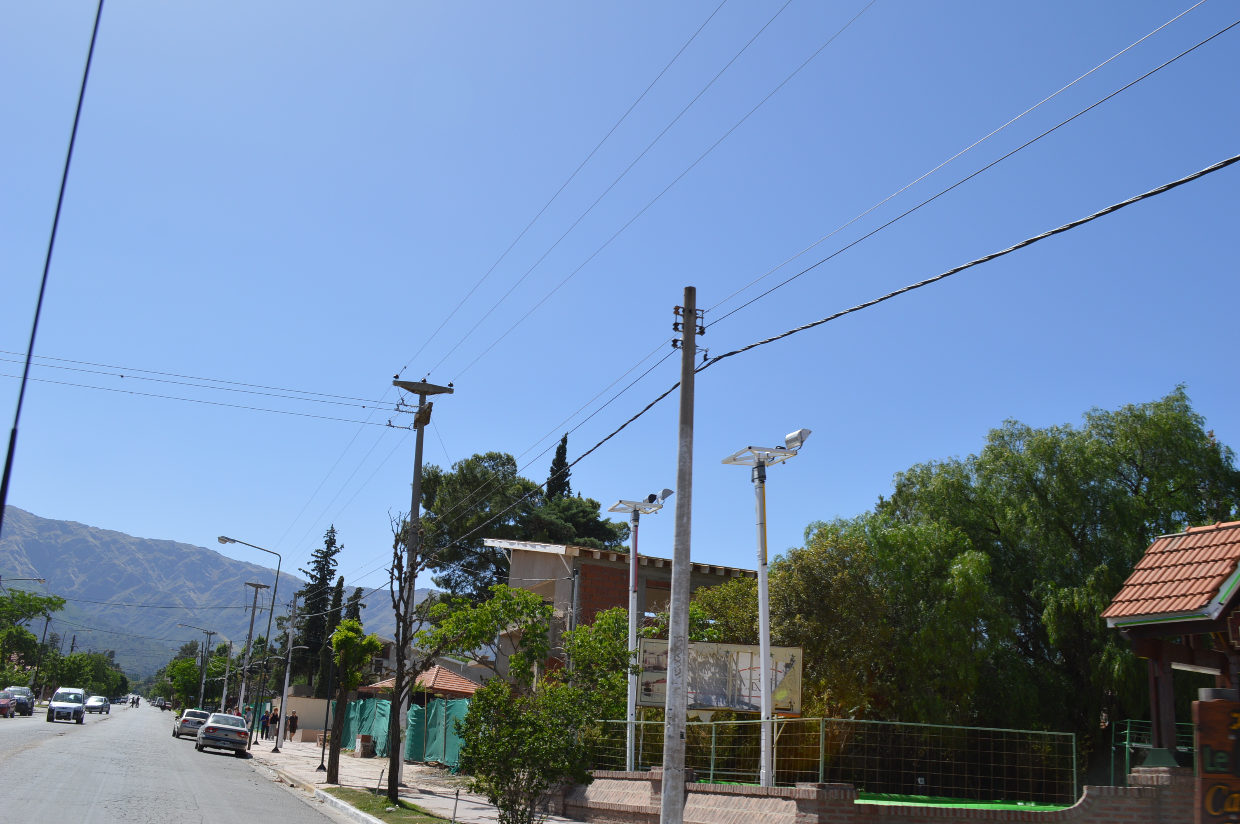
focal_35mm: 33
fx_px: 1136
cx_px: 620
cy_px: 412
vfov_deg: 39.9
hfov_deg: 57.3
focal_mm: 22
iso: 100
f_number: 8
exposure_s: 1/250
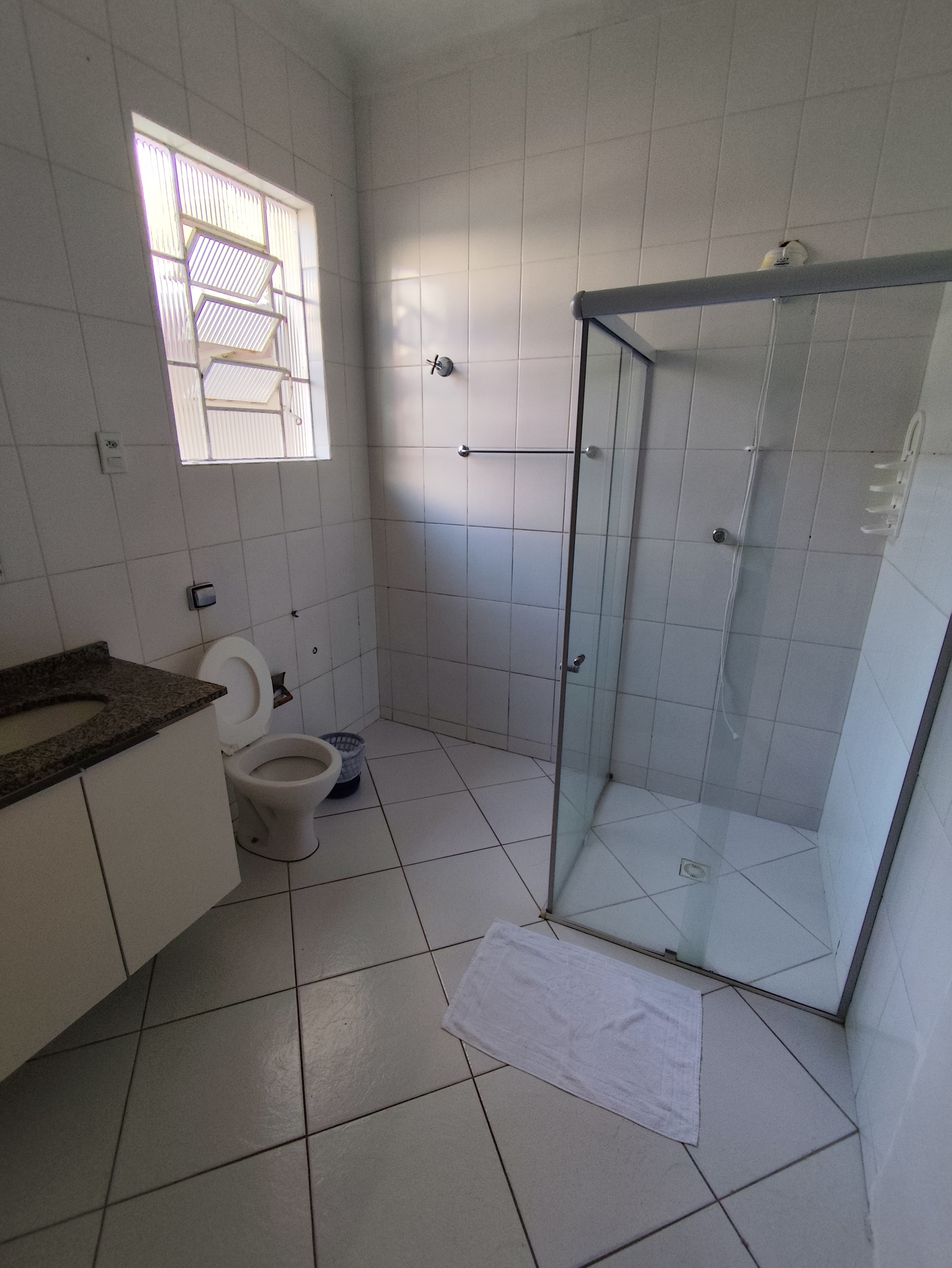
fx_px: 586
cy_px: 634
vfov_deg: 94.5
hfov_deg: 78.2
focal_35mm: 16
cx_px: 476
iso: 80
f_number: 2.2
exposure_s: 1/120
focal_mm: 1.65
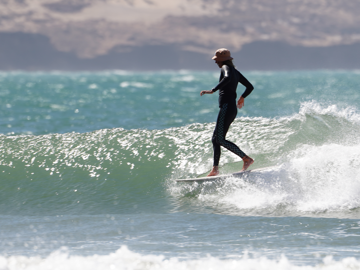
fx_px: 10317
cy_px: 131
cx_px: 175
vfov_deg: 1.5
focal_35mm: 992
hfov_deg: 2.0
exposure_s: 1/400
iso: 125
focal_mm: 600
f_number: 8
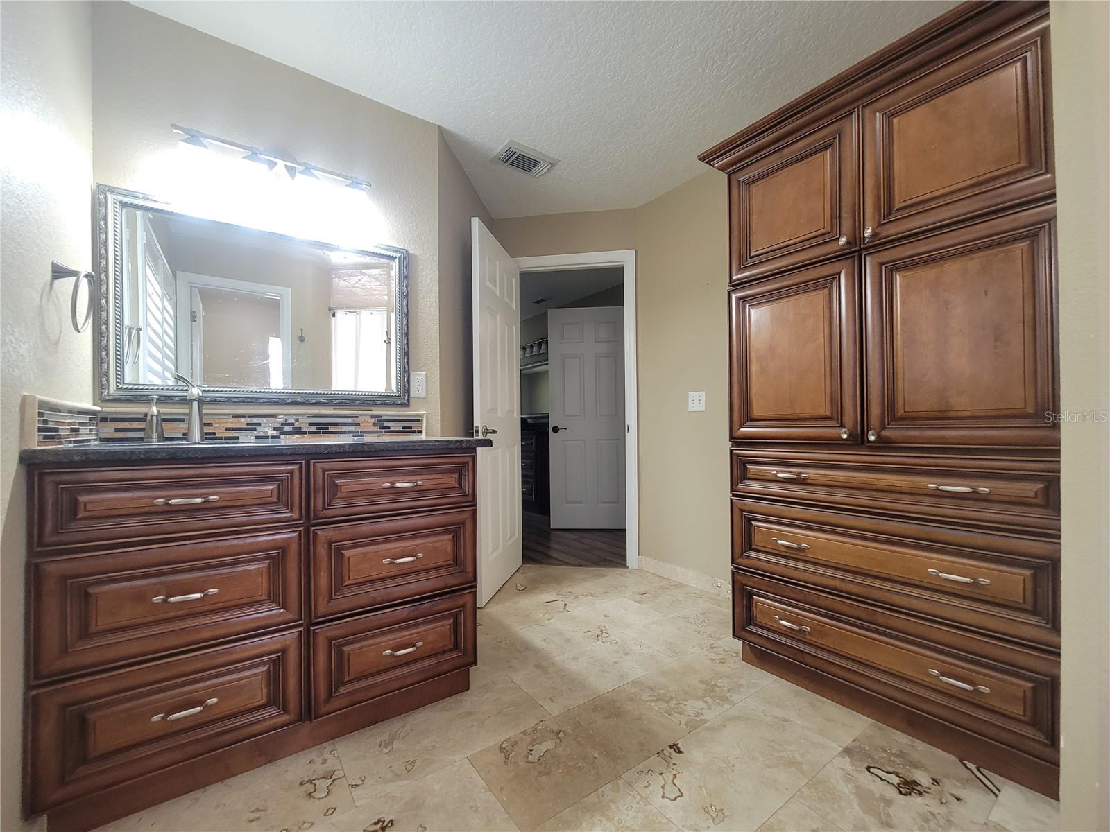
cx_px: 555
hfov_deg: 106.2
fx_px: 417
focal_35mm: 13
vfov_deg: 89.9
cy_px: 416
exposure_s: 1/60
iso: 200
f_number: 2.2
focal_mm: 2.2
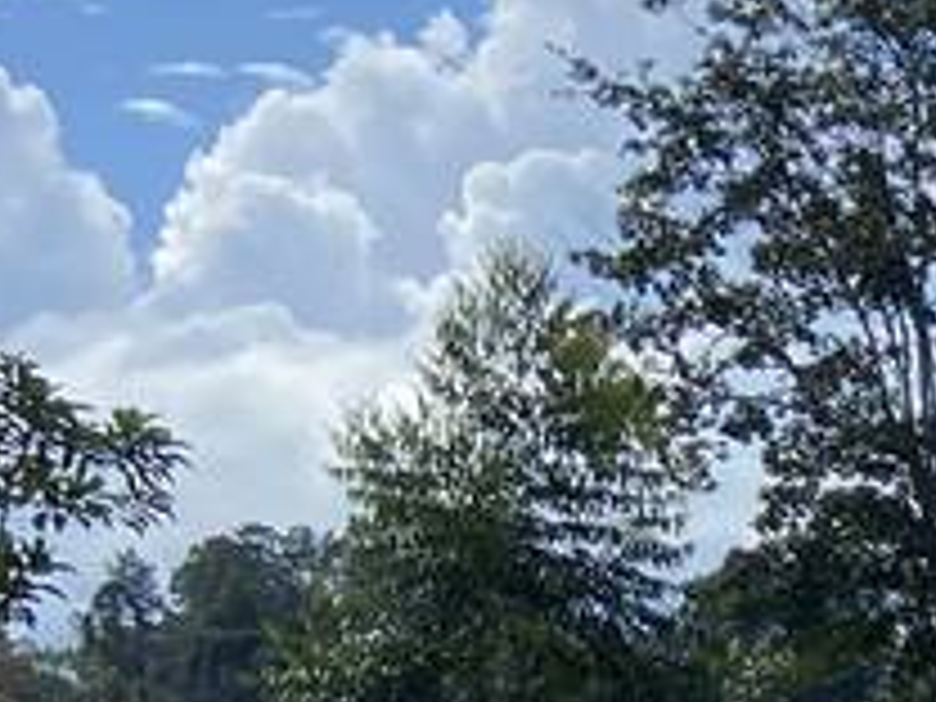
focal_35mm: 180
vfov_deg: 7.6
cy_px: 1800
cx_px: 1912
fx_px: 4867
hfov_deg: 10.1
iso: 32
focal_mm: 4.25
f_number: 1.8
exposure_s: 1/2890
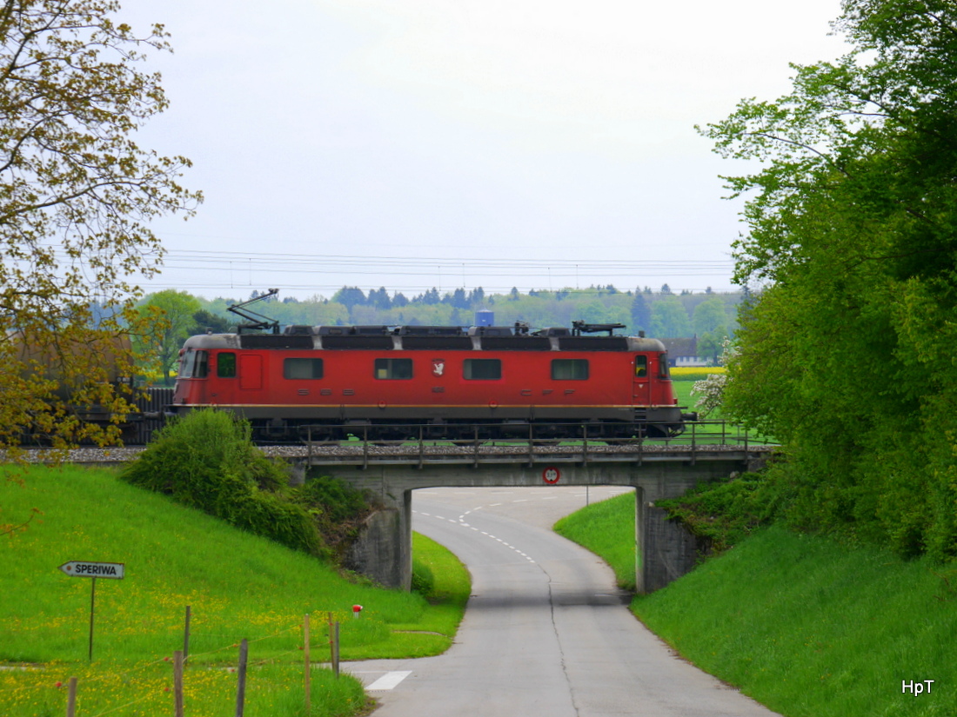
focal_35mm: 122
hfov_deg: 16.1
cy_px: 358
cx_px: 478
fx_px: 3373
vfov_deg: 12.1
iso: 160
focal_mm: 61
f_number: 5.6
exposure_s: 1/320
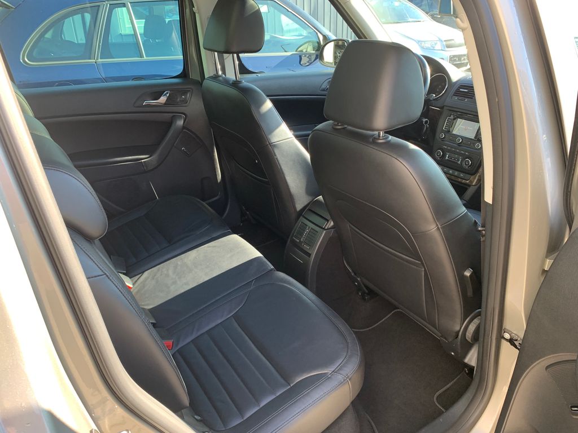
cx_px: 289
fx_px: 434
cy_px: 216
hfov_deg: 67.3
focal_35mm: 26
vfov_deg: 53.1
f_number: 1.8
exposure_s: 1/121
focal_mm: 4.25
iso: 64
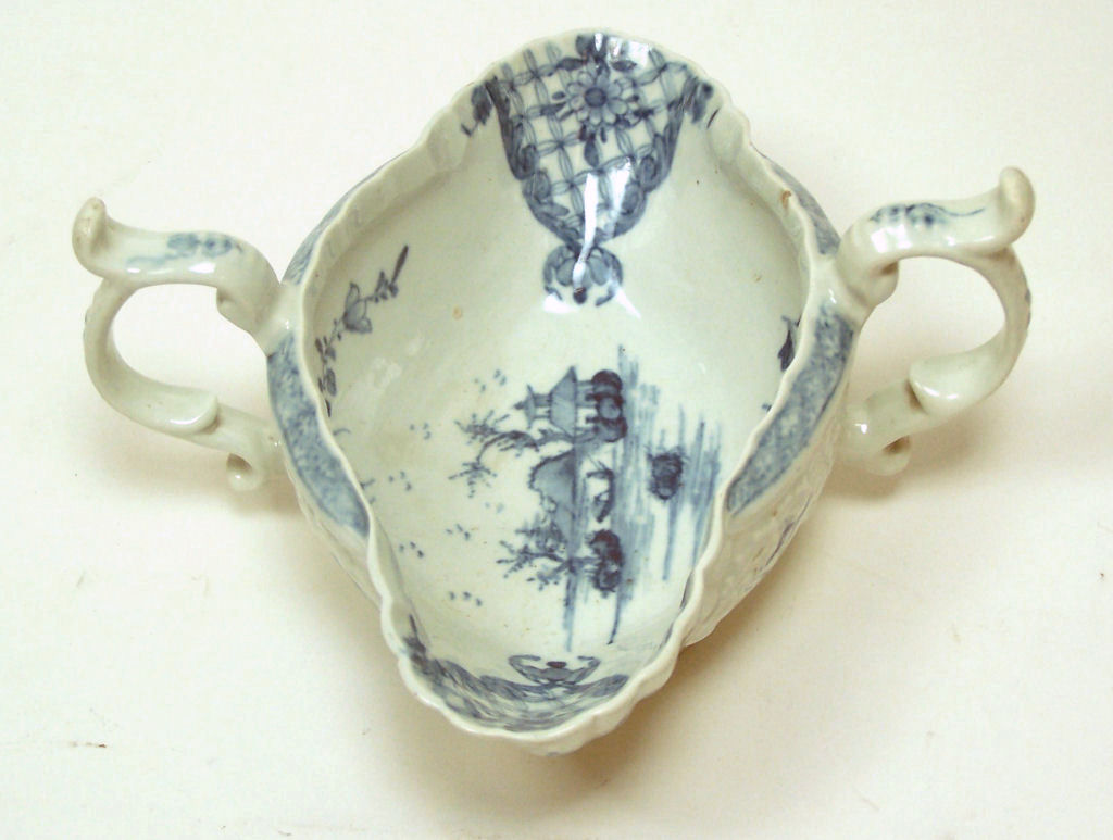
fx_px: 1901
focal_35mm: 59
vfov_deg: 24.9
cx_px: 556
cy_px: 420
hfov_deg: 32.6
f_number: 3.1
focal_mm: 9.8
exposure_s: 1/125
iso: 80
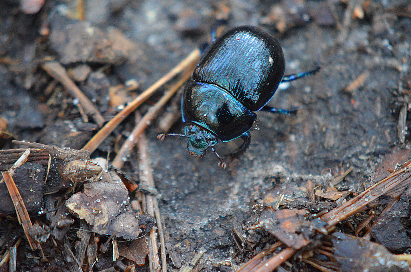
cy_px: 136
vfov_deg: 4.6
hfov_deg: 6.9
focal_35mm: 300
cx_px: 206
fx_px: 3418
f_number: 5.6
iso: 3200
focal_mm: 200
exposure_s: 1/100
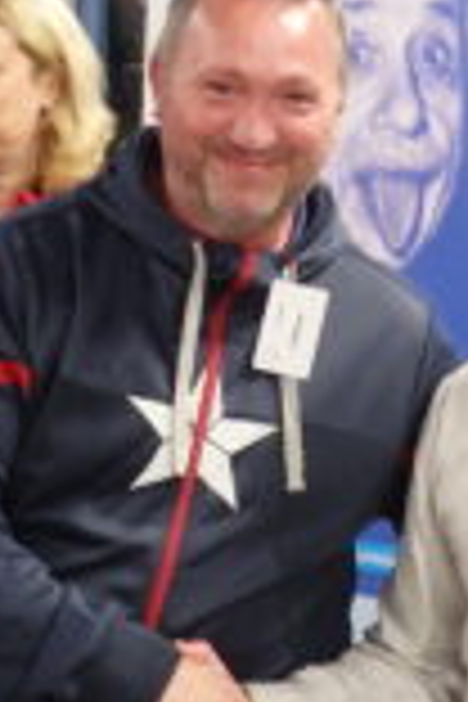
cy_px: 164
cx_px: 250
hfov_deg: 10.6
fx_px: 2515
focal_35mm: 129
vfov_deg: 15.8
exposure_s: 1/15
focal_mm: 9.8
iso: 1000
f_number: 4.1
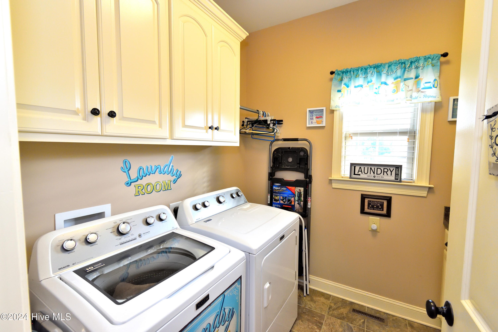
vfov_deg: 77.3
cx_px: 249
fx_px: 207
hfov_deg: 100.4
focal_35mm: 15
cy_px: 166
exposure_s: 1/60
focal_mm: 10
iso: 1000
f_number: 4.5
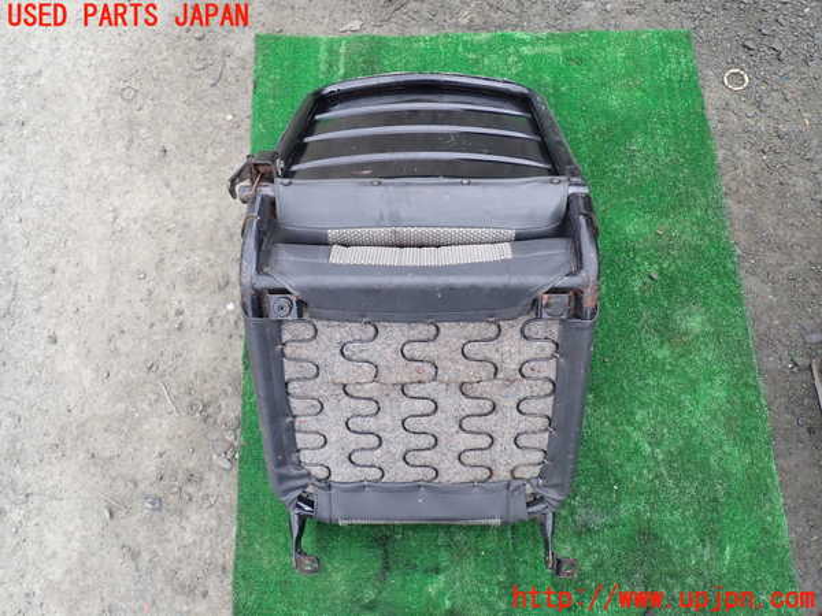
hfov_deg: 69.4
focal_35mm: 25
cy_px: 308
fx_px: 594
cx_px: 411
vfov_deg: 54.9
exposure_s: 1/320
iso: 100
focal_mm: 4.5
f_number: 2.8
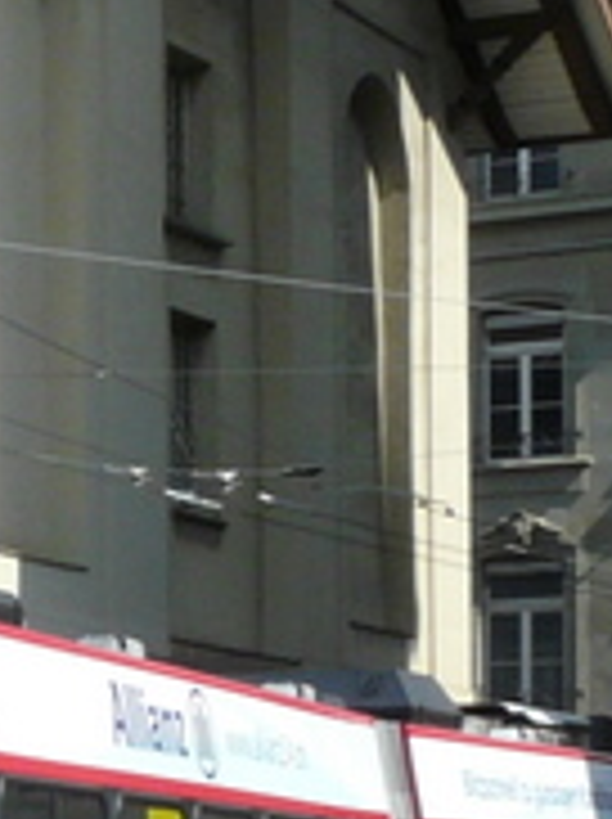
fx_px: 3639
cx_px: -1148
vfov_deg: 12.6
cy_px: 882
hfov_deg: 8.3
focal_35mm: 154
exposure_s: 1/320
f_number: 5.6
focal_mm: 4.6
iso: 100
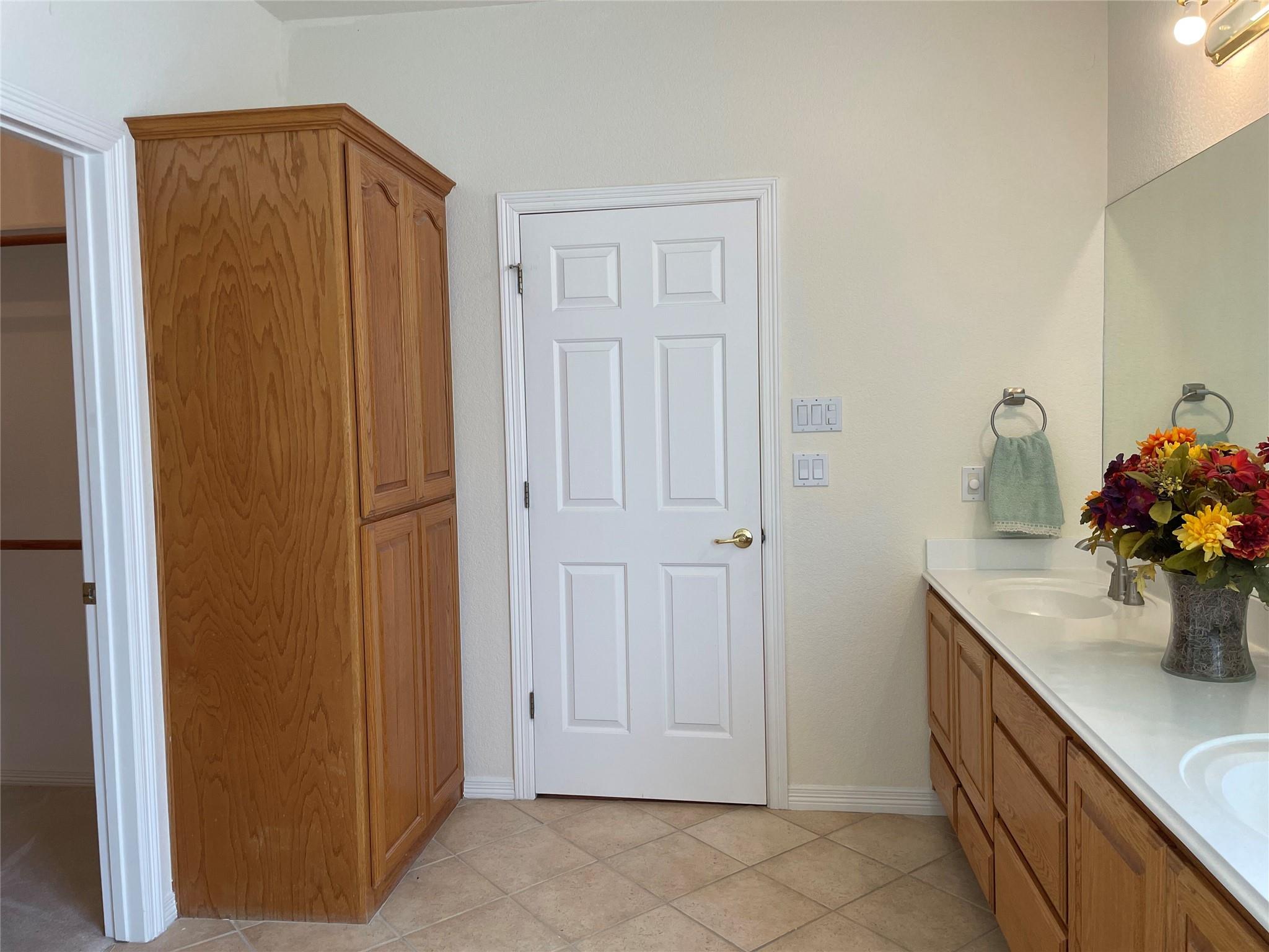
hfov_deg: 67.3
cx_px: 634
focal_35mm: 26
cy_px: 476
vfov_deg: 53.1
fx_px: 953
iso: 80
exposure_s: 1/120
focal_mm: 4.2
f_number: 1.6
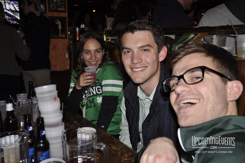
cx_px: 122
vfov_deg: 35.4
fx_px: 255
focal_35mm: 38
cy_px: 82
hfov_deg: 51.3
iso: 400
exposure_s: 1/60
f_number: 4
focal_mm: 25
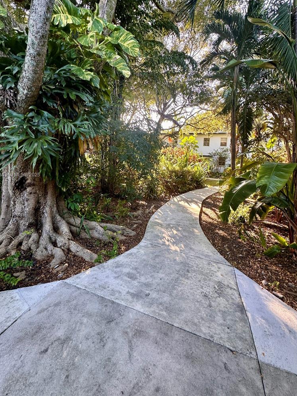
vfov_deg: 90.6
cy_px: 175
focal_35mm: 17
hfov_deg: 74.7
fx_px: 194
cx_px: 147
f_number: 2.2
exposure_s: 1/99
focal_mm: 2.22
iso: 80
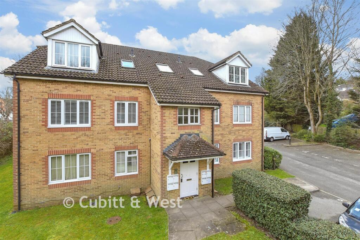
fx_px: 150
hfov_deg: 100.4
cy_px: 120
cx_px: 180
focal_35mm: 15
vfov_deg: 77.3
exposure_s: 1/25
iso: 160
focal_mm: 10
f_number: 9
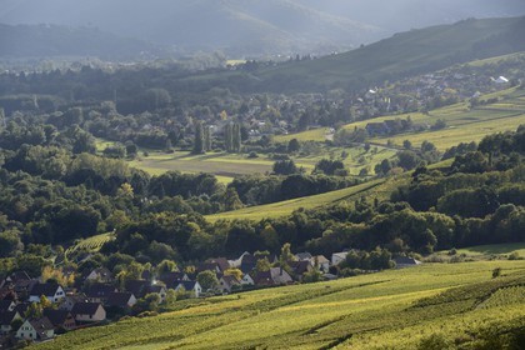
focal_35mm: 180
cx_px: 262
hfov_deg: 11.4
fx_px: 2625
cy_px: 175
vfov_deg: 7.6
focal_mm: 180
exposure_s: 1/200
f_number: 11
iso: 200
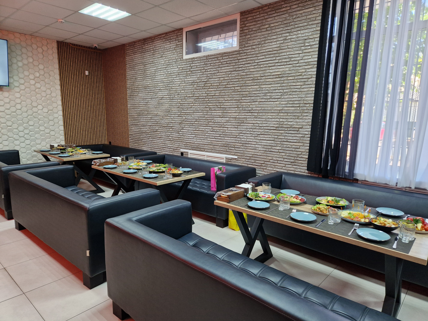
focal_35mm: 23
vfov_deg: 58.9
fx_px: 284
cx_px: 214
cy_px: 160
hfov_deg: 73.9
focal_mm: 5.4
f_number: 1.8
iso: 160
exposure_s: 1/100
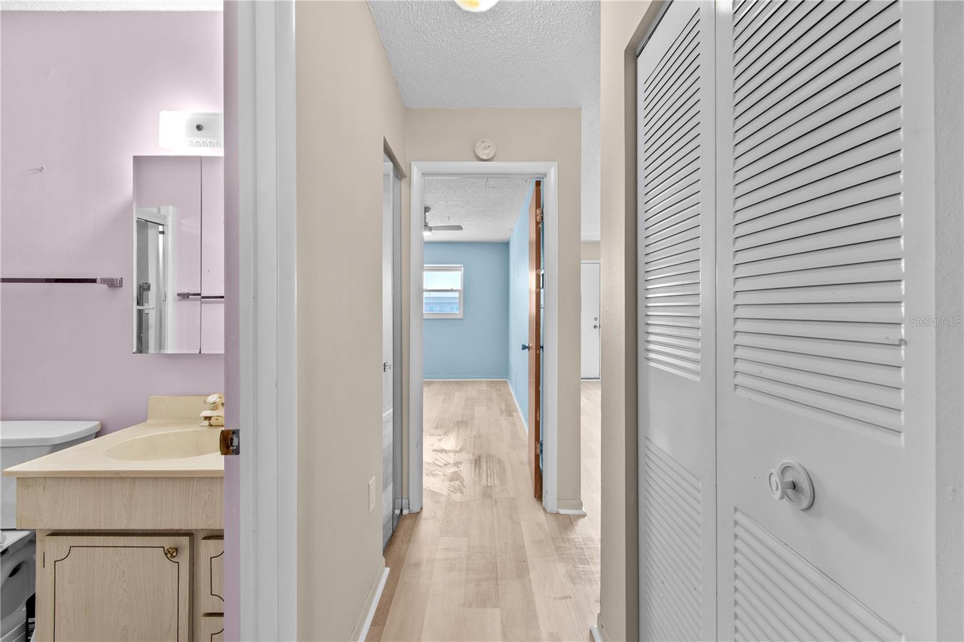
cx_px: 482
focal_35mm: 15
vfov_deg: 77.3
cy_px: 321
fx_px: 402
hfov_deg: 100.4
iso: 100
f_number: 7.1
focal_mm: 10
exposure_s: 1/2.5
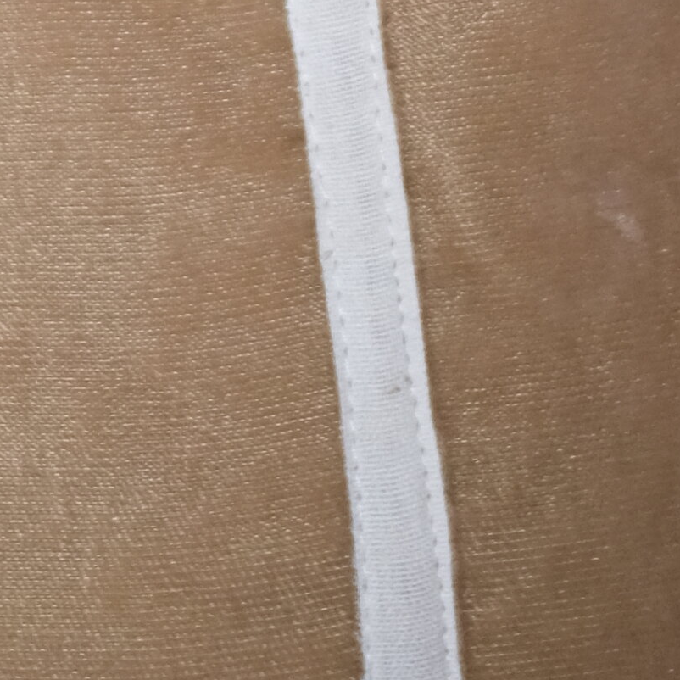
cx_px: -275
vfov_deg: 6.0
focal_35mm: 271
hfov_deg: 6.4
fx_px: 6023
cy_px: -1307
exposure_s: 1/180
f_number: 2.8
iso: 640
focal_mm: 27
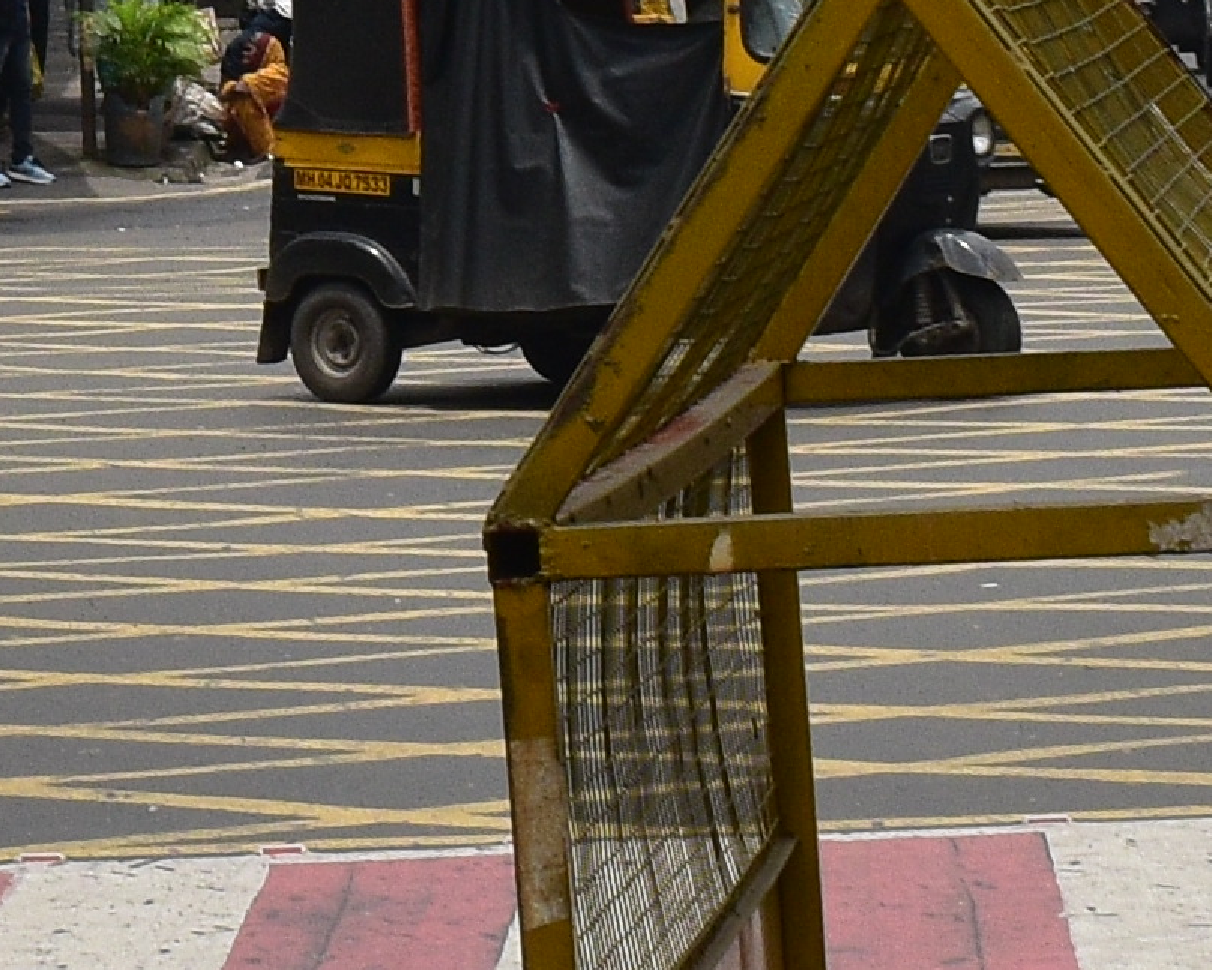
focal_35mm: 272
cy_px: -947
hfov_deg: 6.9
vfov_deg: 5.6
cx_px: -1159
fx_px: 9759
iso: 360
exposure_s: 1/500
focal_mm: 26
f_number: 11
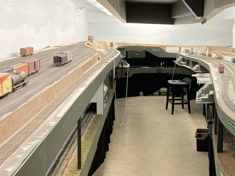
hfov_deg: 33.8
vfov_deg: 26.5
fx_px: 373
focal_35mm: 55
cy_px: 80
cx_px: 190
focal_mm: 3.99
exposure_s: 1/60
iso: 250
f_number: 1.8
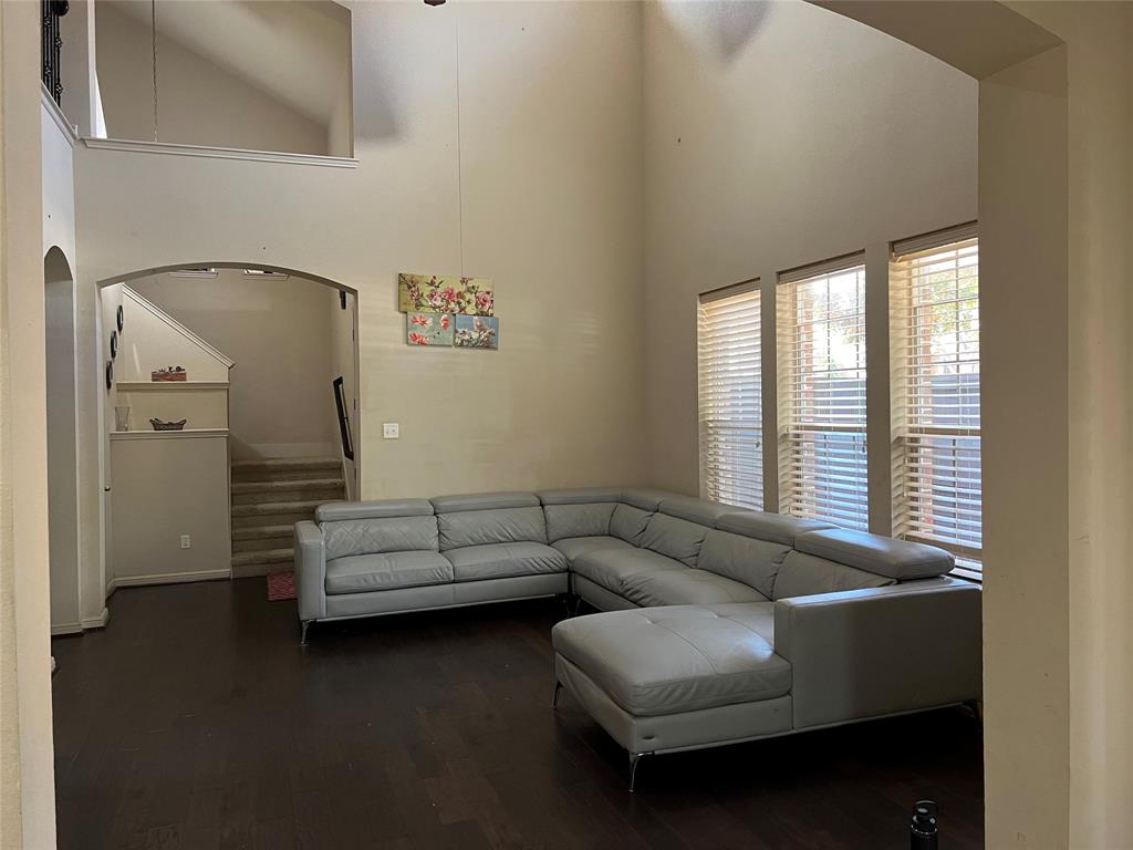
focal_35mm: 26
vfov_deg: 53.1
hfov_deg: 67.3
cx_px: 566
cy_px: 425
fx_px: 851
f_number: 1.5
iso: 320
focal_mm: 5.7
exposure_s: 1/60
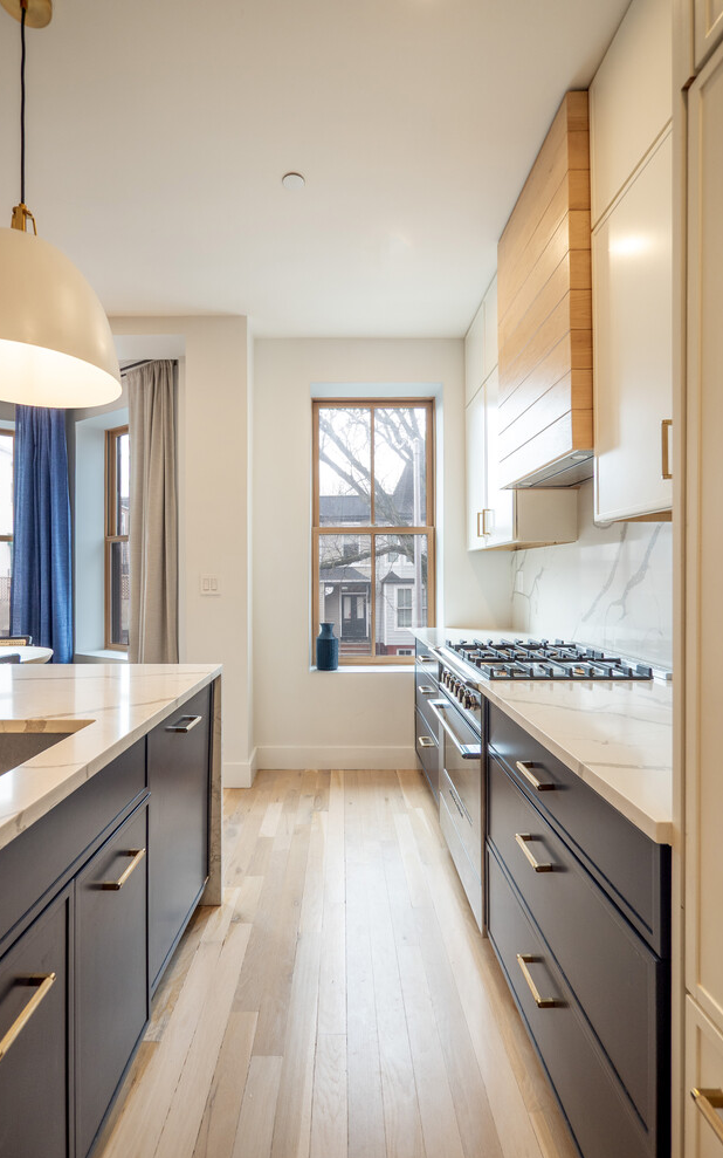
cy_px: 576
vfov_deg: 101.5
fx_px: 473
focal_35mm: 15
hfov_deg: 74.6
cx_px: 328
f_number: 4
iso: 160
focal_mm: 7
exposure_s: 1/100
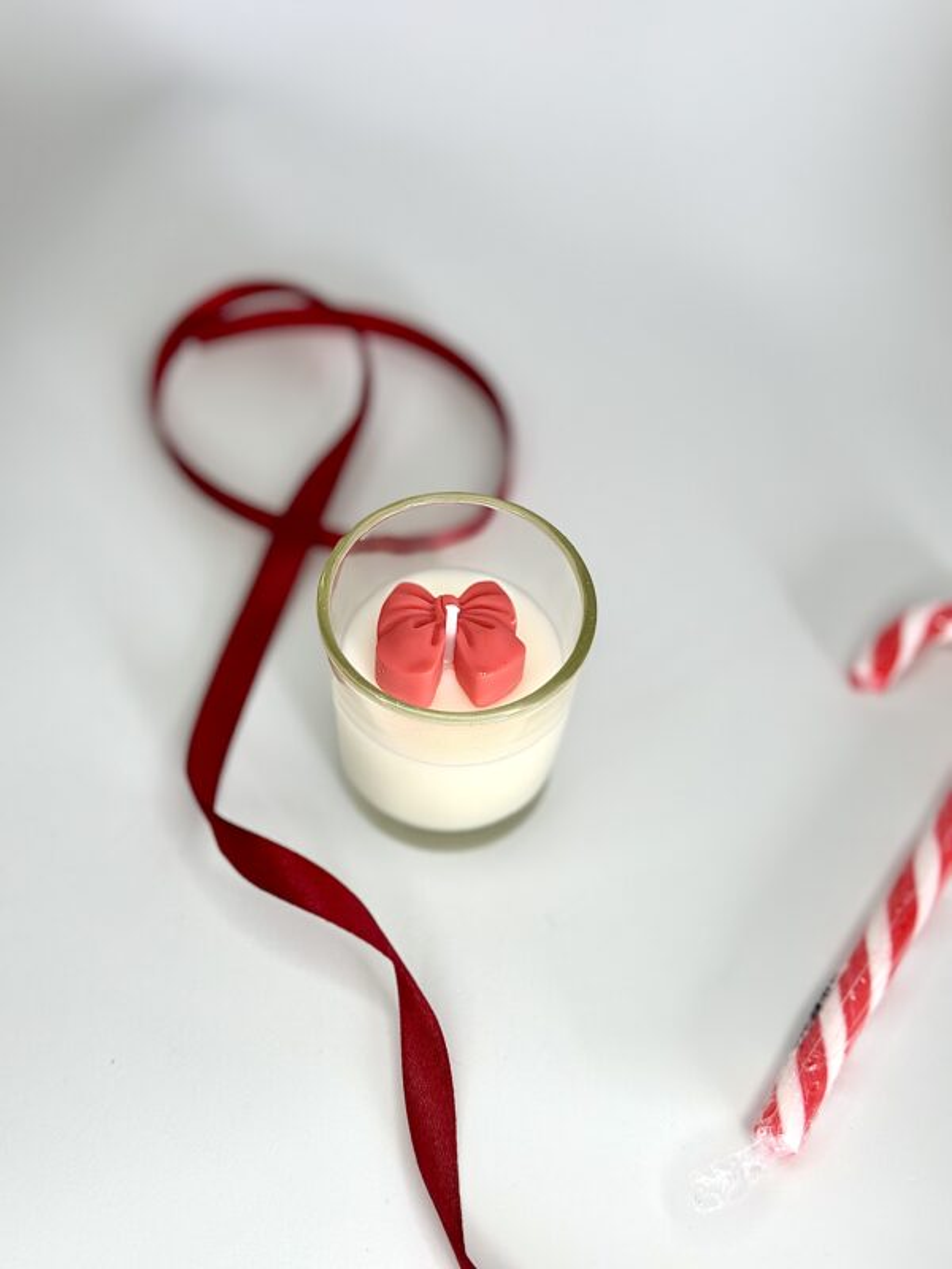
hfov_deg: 30.3
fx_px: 1760
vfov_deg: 39.7
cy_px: 634
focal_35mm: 48
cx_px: 476
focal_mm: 6.86
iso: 80
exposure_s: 1/202
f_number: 1.78
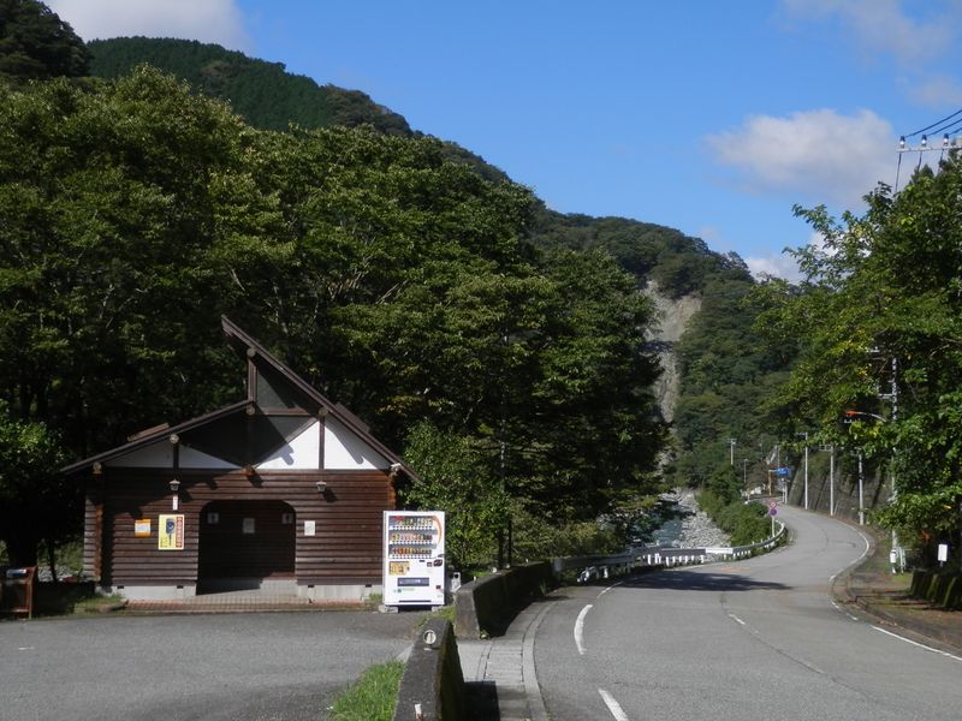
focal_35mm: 49
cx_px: 481
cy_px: 360
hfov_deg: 38.9
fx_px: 1362
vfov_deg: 29.7
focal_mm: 8.9
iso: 80
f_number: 4
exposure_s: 1/800
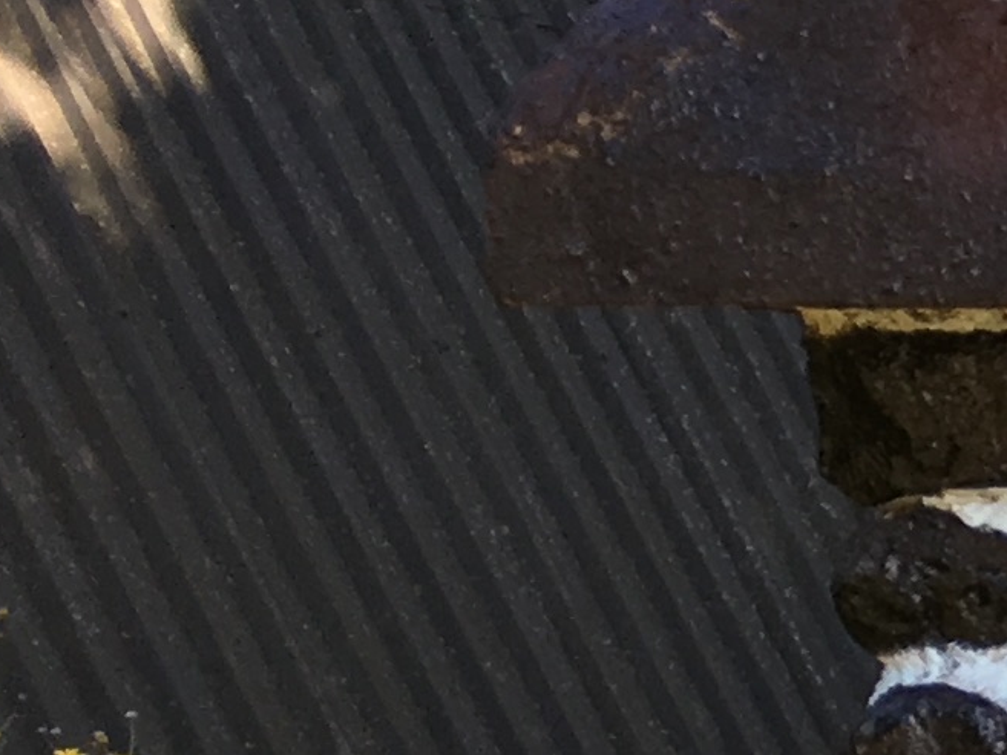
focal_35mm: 178
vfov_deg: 8.3
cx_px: 2823
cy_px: 867
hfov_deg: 9.3
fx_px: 5179
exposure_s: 1/189
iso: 25
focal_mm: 4.15
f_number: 2.2
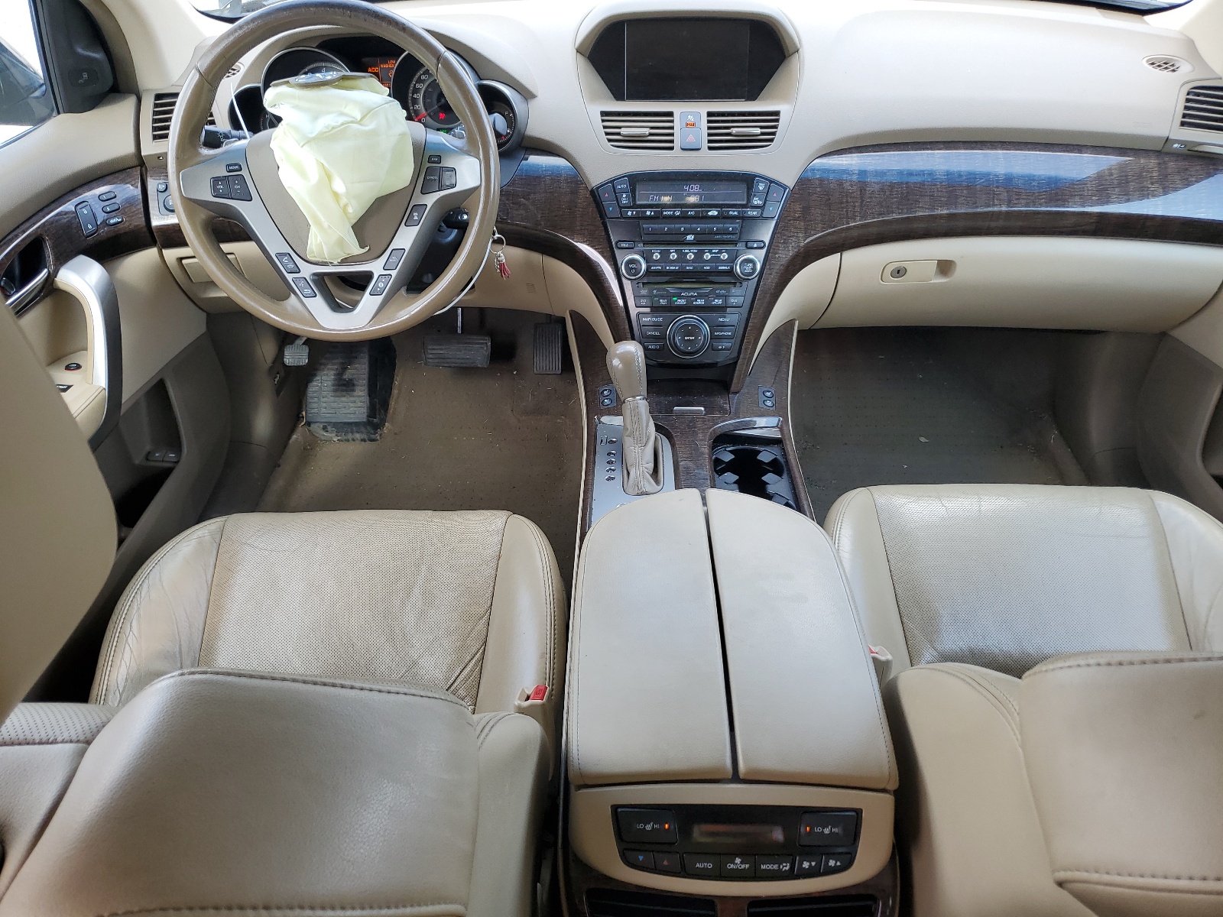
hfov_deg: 67.3
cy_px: 458
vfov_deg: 53.1
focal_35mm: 26
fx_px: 919
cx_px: 612
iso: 50
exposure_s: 1/182
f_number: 1.5
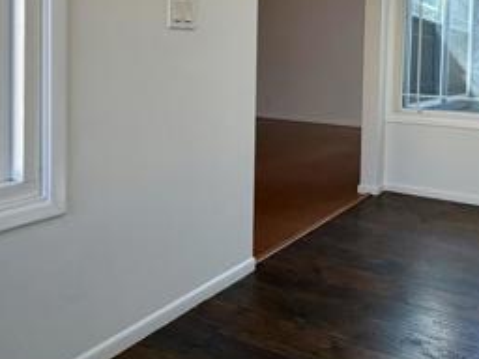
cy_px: 80
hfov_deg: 50.5
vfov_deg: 39.4
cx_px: 357
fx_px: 484
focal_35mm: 35
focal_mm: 2.22
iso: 80
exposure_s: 1/120
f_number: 2.2
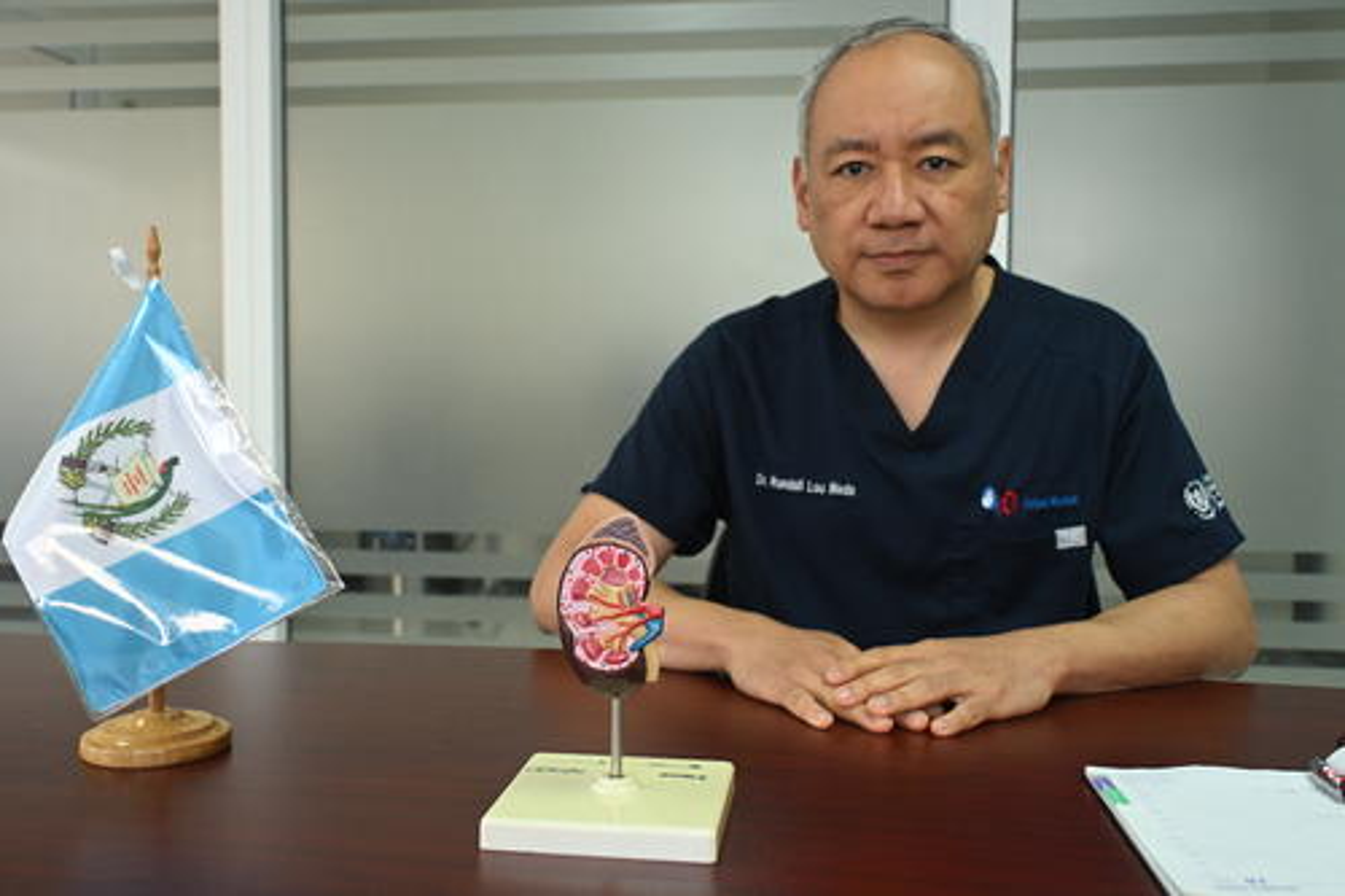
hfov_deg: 53.1
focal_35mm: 36
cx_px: 672
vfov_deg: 36.8
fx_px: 1344
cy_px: 448
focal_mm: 24
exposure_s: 1/250
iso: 1600
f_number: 5.6
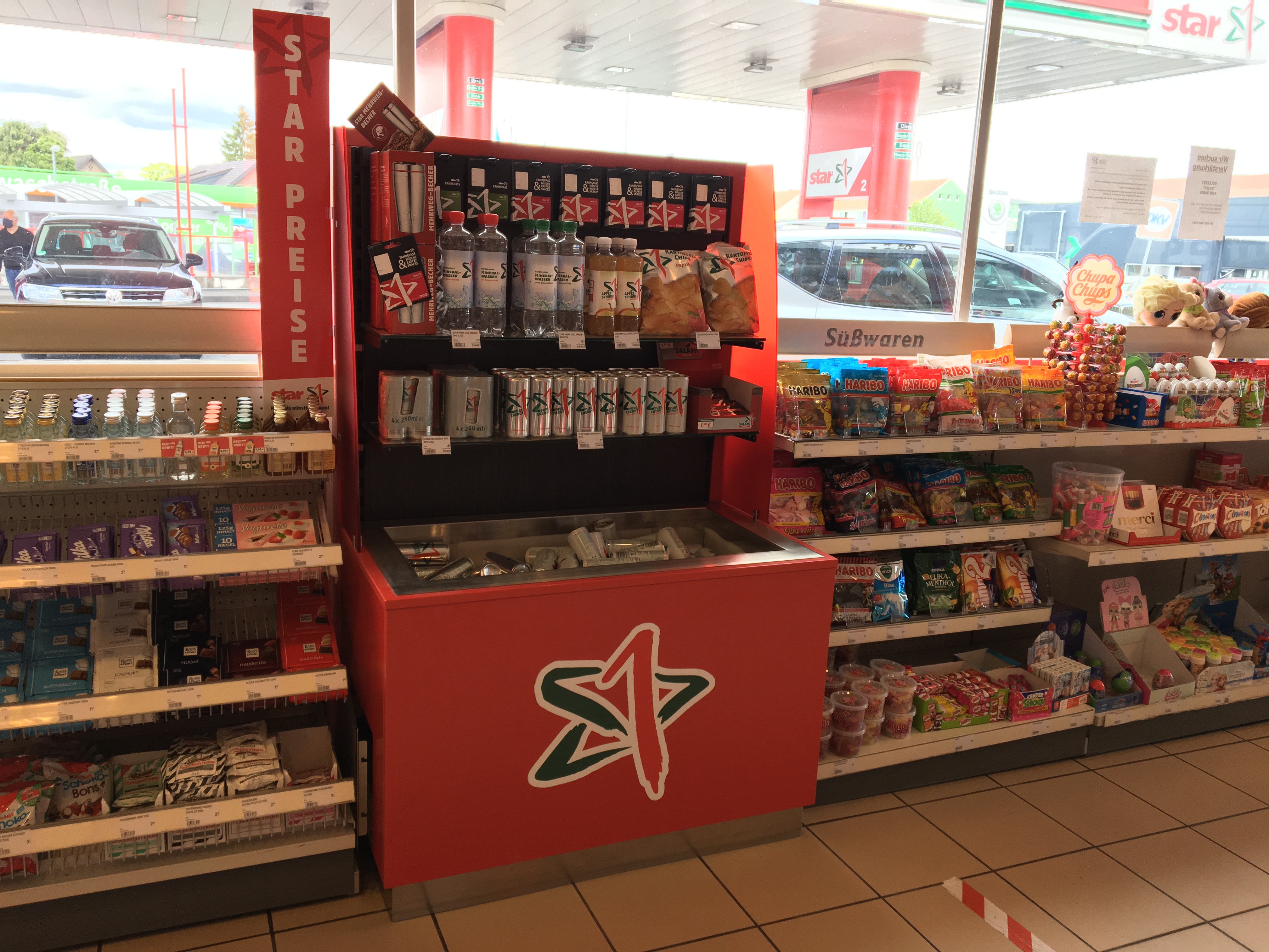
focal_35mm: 29
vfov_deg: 48.2
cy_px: 476
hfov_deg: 61.7
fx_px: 1063
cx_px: 634
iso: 40
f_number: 2.2
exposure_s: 1/100
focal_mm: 4.15
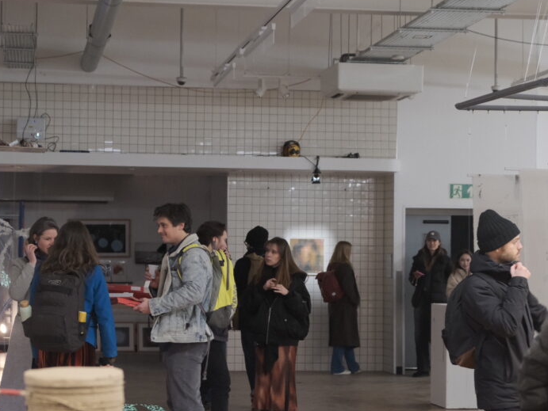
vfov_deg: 15.9
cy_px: 207
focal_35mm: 93
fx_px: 1473
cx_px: 272
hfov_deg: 21.1
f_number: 4
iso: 3200
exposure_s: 1/70
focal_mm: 55
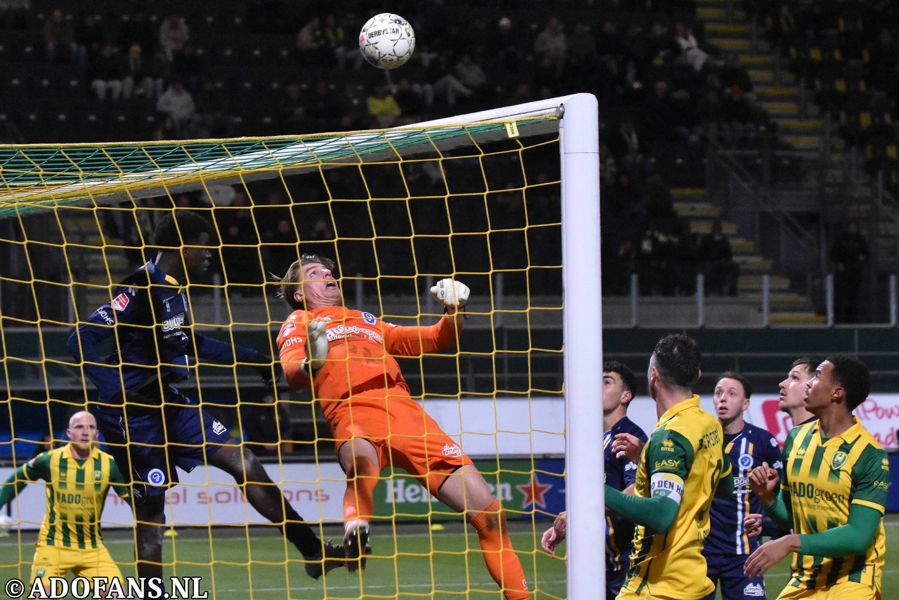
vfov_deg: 13.0
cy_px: 300
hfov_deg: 19.5
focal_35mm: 105
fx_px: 2622
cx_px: 450
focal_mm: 70
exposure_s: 1/800
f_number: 2.8
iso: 3200
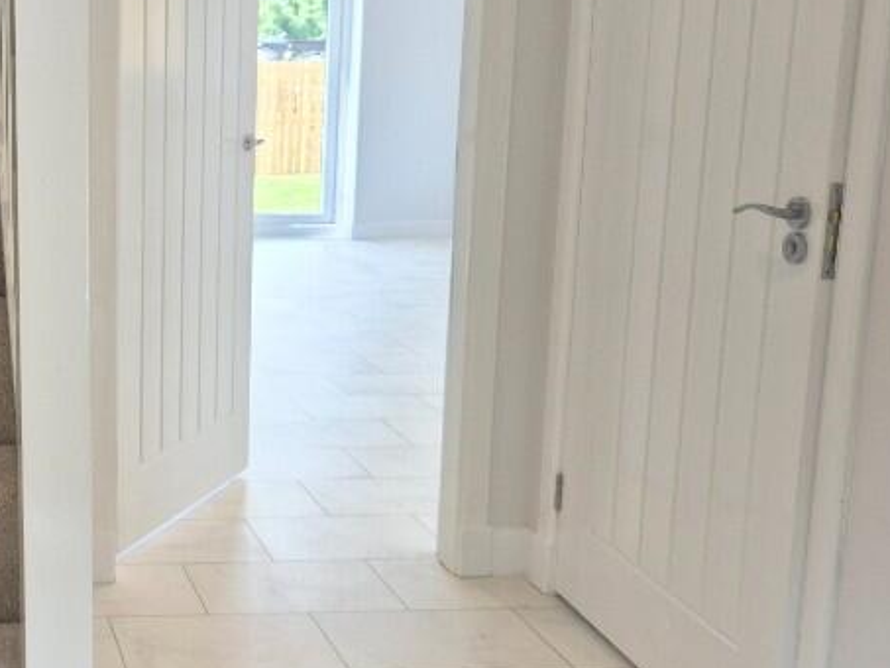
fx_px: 1337
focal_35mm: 52
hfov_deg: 32.9
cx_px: -57
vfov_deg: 28.0
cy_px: 283
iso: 25
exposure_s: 1/116
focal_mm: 5.4
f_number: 1.8
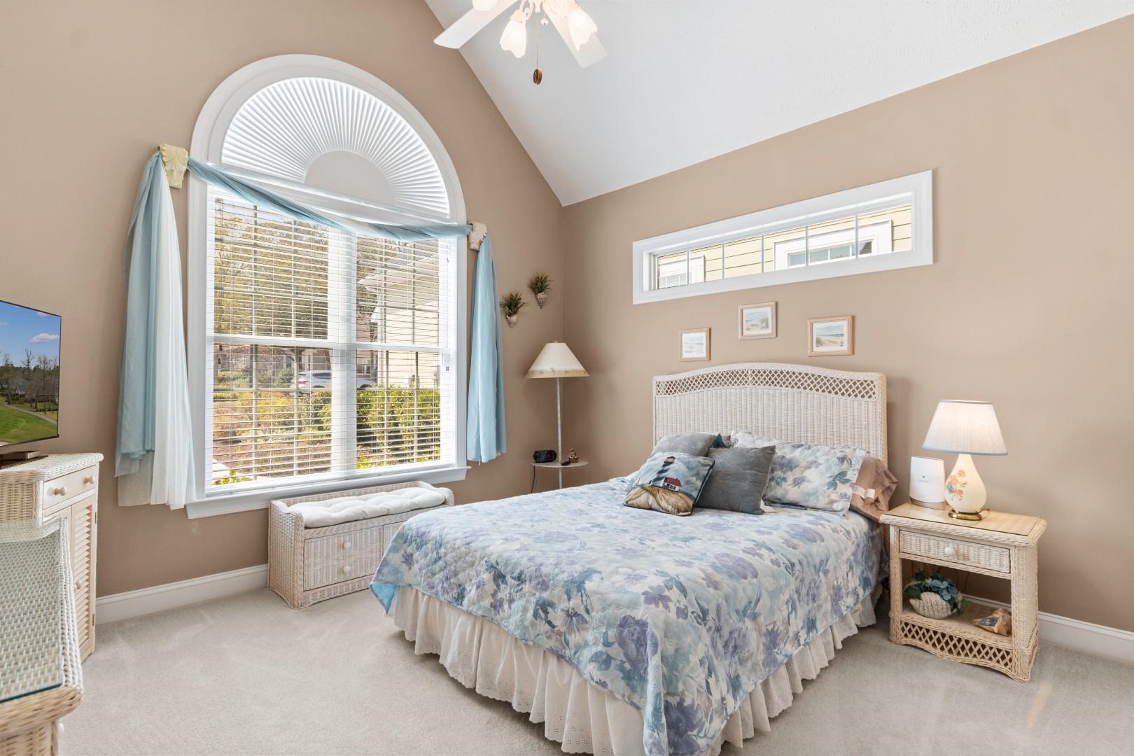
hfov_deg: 96.7
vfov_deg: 73.7
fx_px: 504
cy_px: 378
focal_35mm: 16
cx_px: 567
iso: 100
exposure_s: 1/20
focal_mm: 11
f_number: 4.8
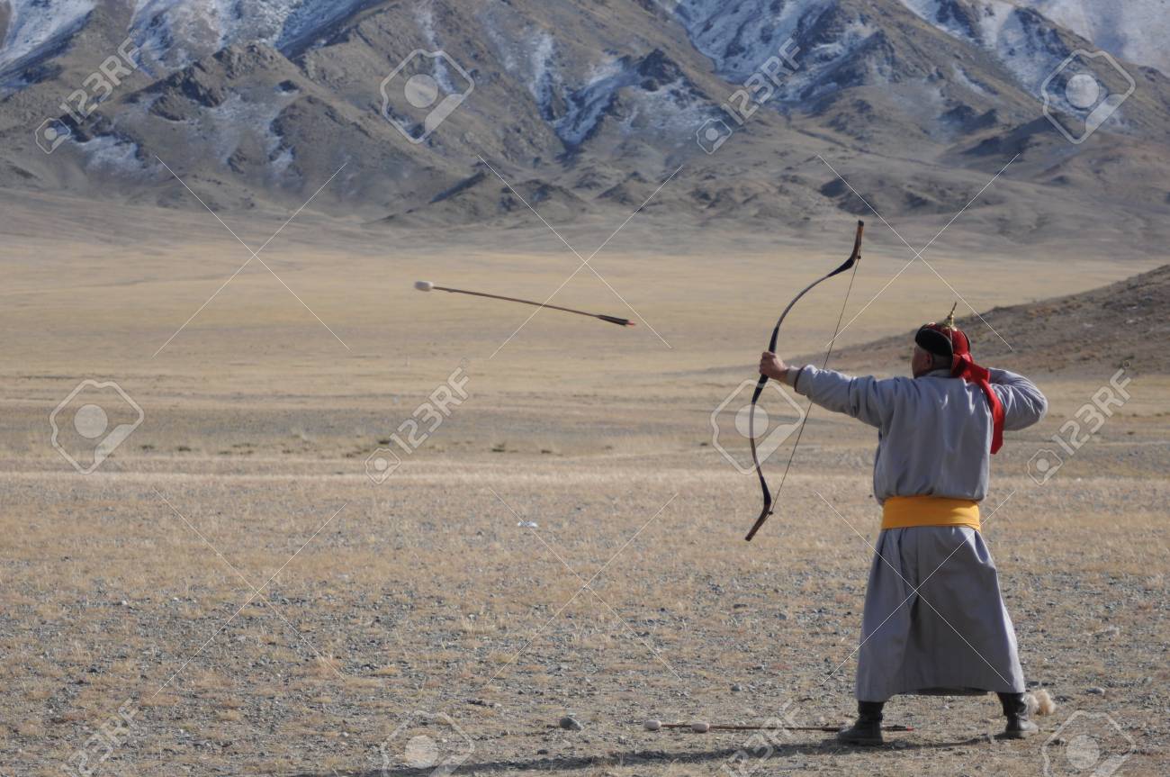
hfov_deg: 19.5
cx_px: 585
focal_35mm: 105
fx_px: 3408
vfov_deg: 13.0
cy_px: 388
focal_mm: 70
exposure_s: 1/2500
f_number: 4
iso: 200
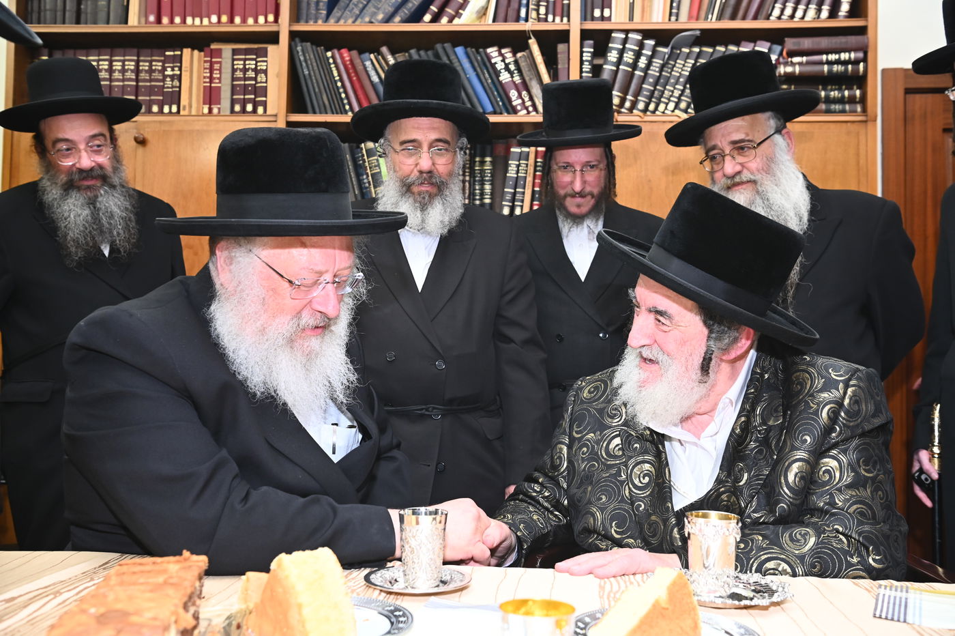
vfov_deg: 37.8
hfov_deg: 54.5
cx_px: 478
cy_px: 318
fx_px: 928
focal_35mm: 35
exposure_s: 1/200
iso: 1250
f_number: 5.6
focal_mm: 35
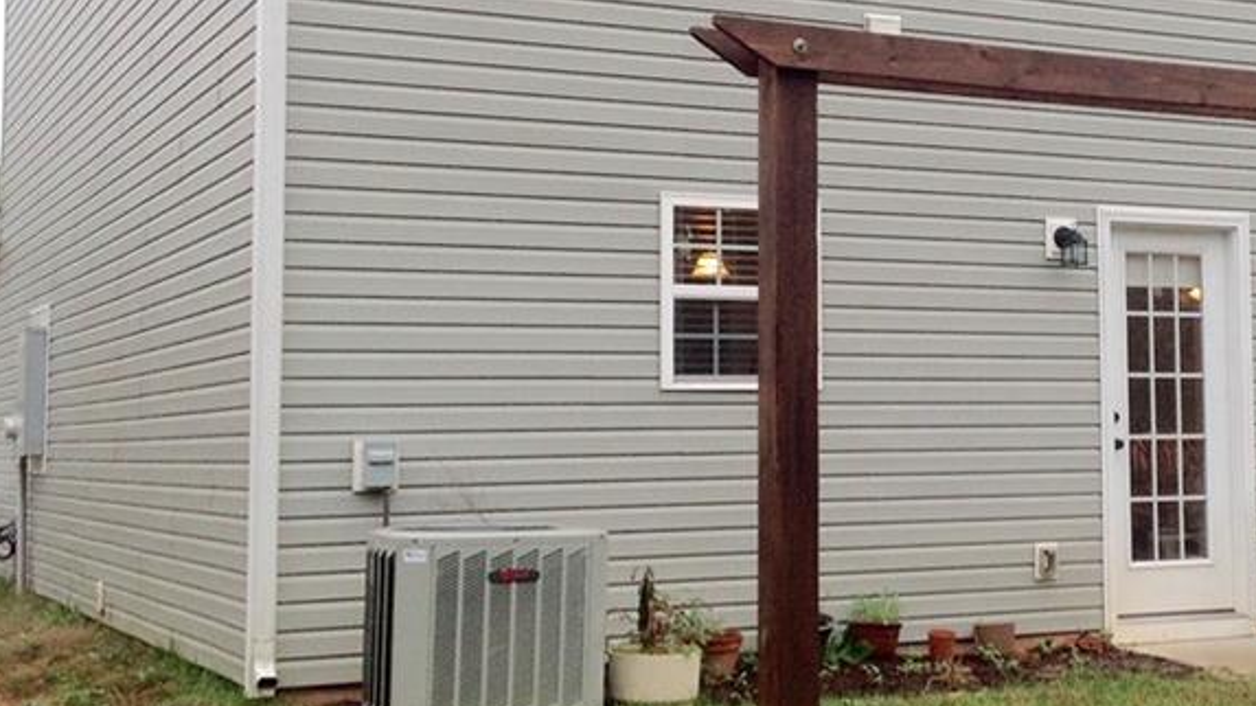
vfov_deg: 17.7
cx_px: 969
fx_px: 2264
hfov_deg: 30.4
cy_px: 257
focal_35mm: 68
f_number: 2.4
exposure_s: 1/120
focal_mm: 4.28
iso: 80
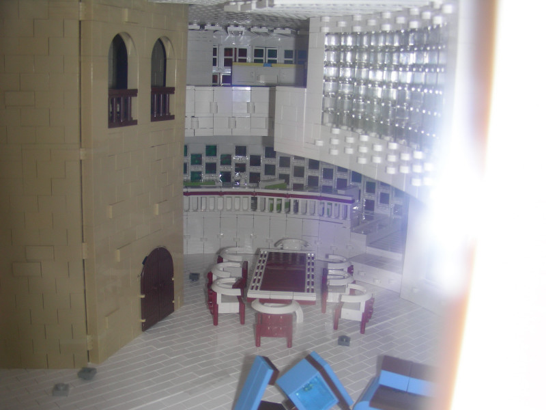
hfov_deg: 49.0
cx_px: 273
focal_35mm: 38
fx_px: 599
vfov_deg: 37.7
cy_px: 205
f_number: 3.5
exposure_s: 1/60.1
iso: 50
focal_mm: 6.3
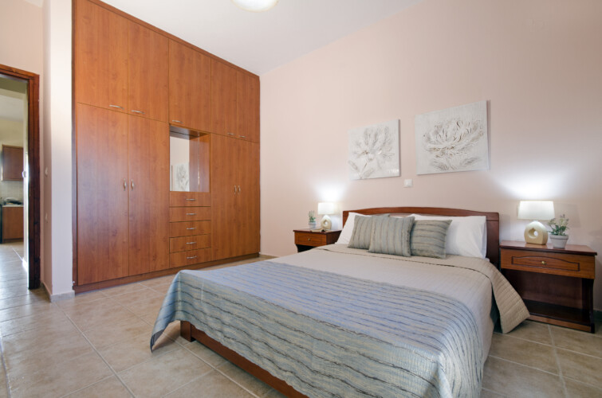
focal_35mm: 15
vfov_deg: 77.1
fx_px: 250
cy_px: 199
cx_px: 301
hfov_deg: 100.5
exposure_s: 1/2.5
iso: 200
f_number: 11
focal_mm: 10
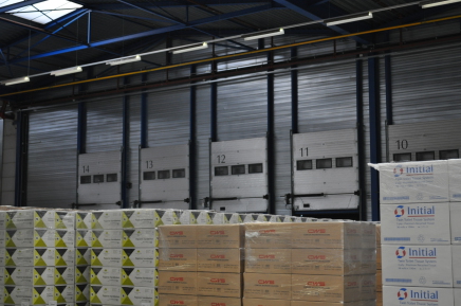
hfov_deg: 33.5
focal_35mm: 60
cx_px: 230
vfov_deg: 22.5
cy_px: 153
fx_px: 767
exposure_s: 1/40
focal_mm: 40
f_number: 5.3
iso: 800
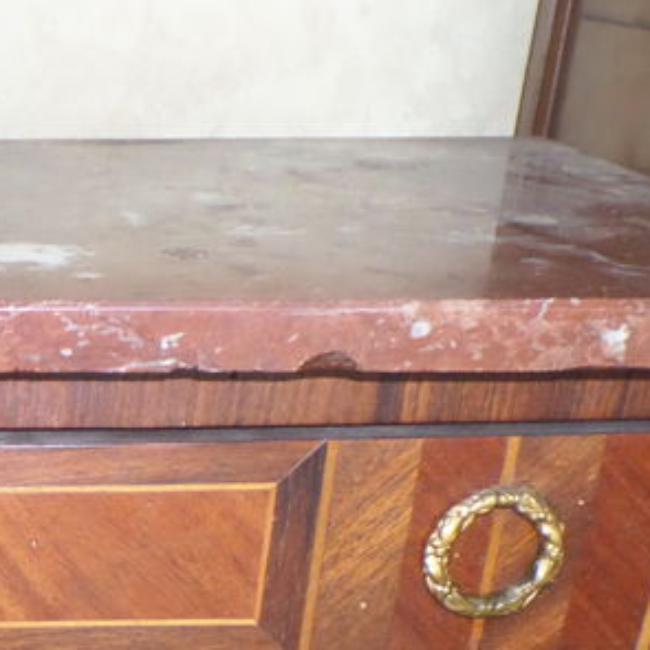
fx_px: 1466
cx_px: -108
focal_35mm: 69
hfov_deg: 23.1
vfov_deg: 22.9
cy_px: 789
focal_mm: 4.1
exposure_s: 1/10
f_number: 2.8
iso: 400
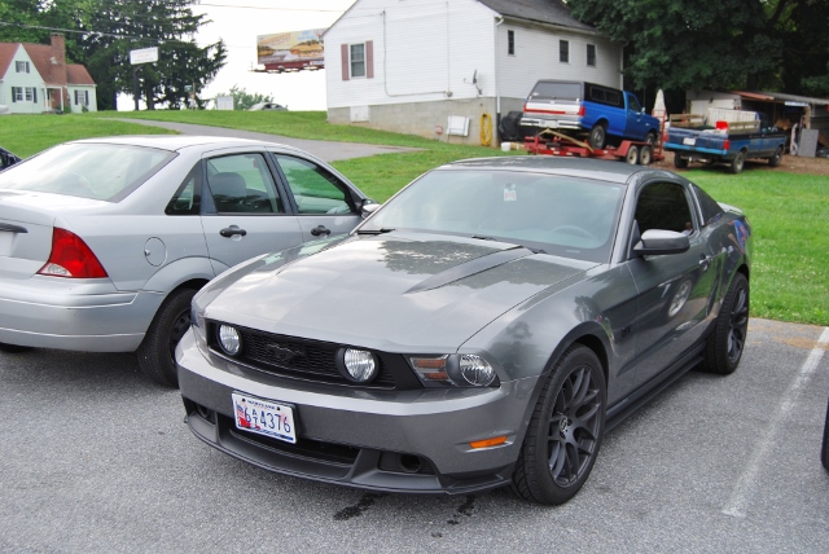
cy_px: 277
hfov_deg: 49.5
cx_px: 414
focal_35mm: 39
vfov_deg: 34.3
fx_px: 899
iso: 125
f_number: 5.6
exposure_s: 1/125
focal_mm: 26
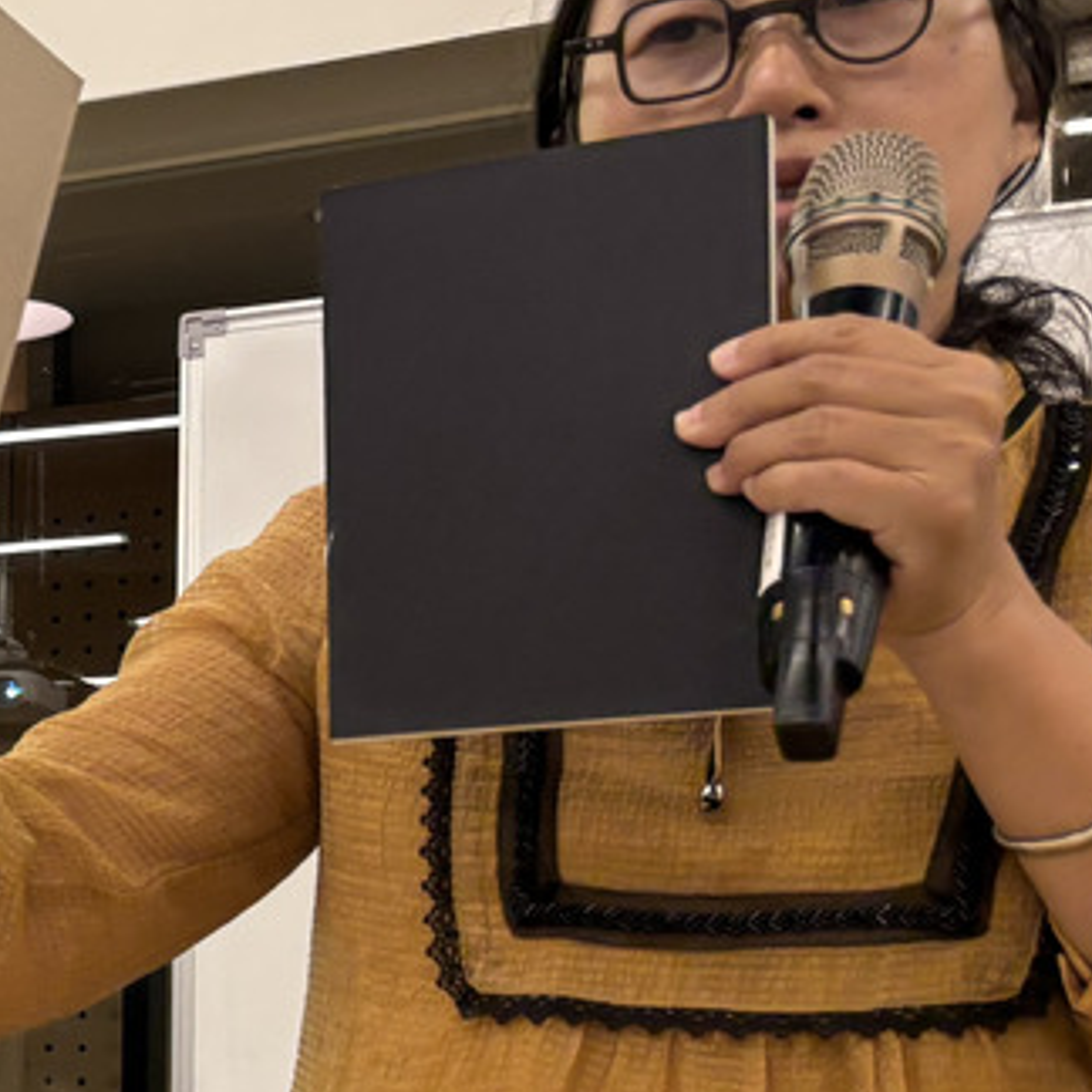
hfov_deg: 17.4
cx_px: -745
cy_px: 957
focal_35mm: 85
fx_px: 3034
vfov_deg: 20.1
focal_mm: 5.96
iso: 100
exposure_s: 1/120
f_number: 1.6
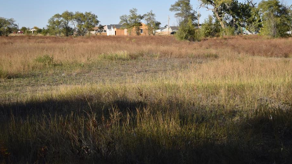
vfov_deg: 18.0
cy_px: 64
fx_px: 519
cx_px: 147
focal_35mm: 67
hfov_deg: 31.4
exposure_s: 1/4000
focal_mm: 38
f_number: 4.8
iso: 720
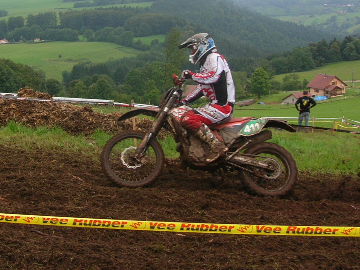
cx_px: 119
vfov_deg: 23.1
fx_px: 655
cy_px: 68
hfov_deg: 30.5
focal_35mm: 63
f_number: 2.8
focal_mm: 5.8
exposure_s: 1/363
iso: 50
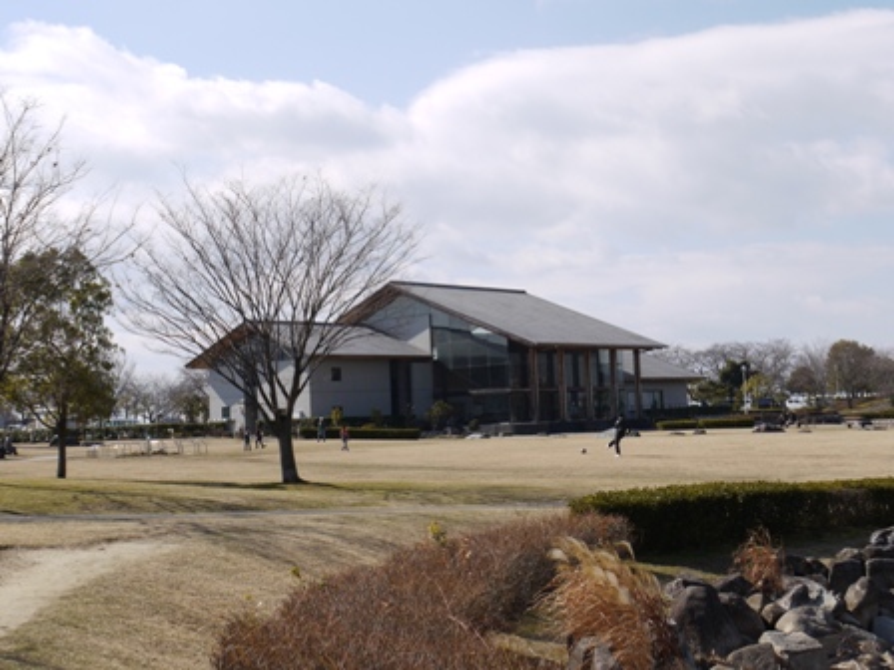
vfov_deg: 28.0
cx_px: 447
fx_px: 1343
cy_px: 335
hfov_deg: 36.8
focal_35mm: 52
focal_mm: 26
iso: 100
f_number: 8
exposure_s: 1/320
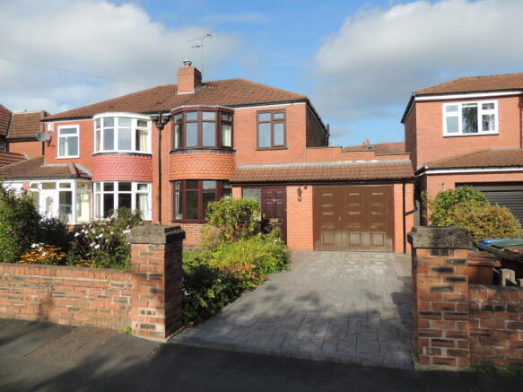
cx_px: 262
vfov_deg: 56.8
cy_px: 196
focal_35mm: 24
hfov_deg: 71.6
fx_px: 363
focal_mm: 4.3
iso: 100
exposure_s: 1/1000
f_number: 3
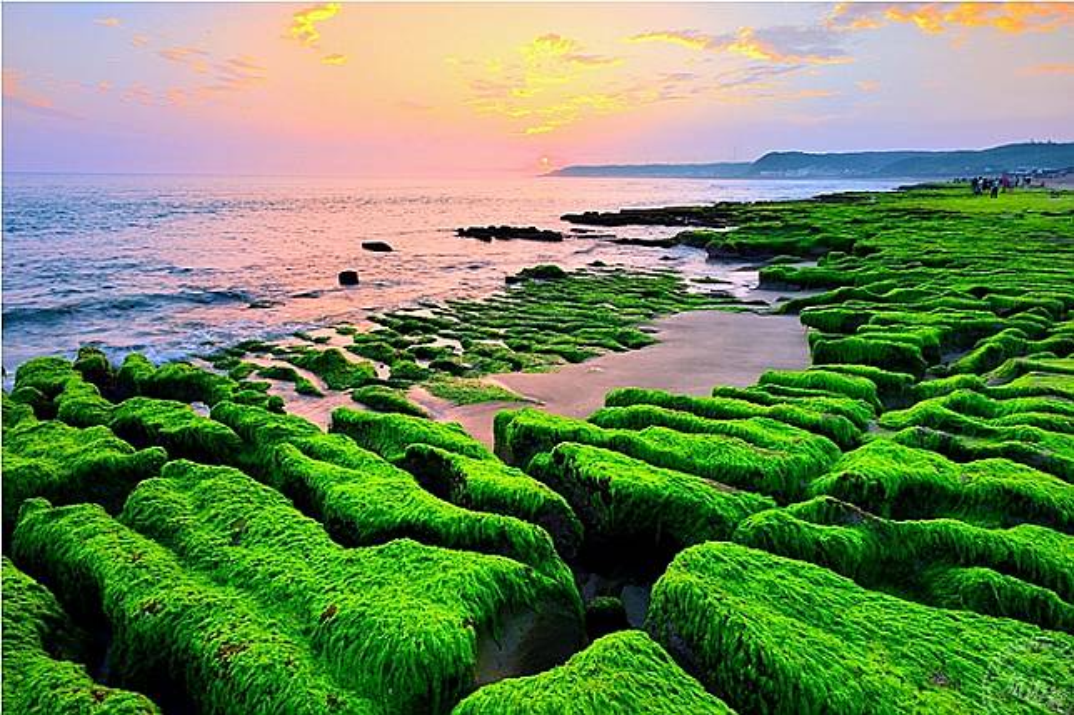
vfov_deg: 61.9
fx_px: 596
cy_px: 358
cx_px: 537
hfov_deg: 84.0
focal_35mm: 20
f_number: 22
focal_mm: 20
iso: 200
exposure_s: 1/4
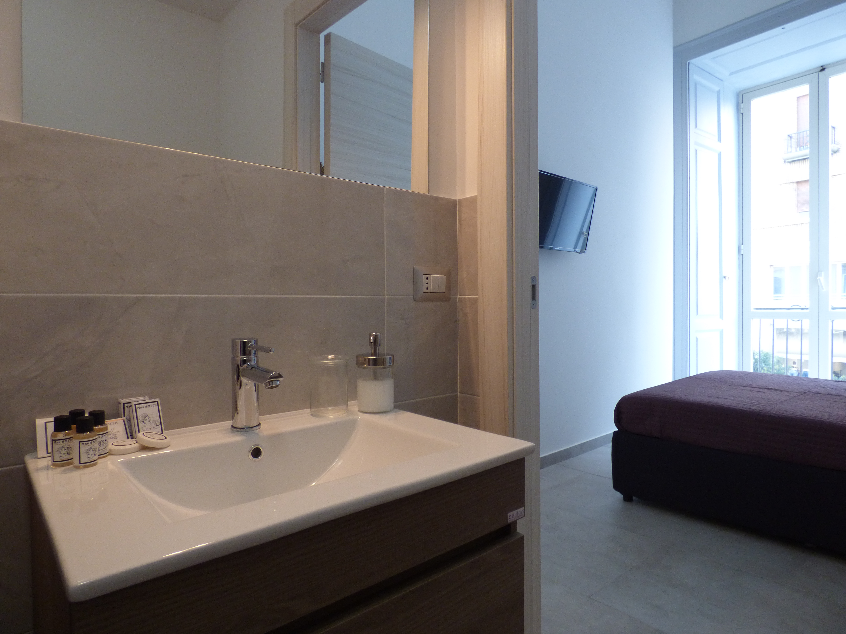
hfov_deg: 81.7
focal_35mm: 20
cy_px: 317
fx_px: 489
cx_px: 423
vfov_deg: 66.0
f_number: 2.8
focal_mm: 3.58
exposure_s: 1/60
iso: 200
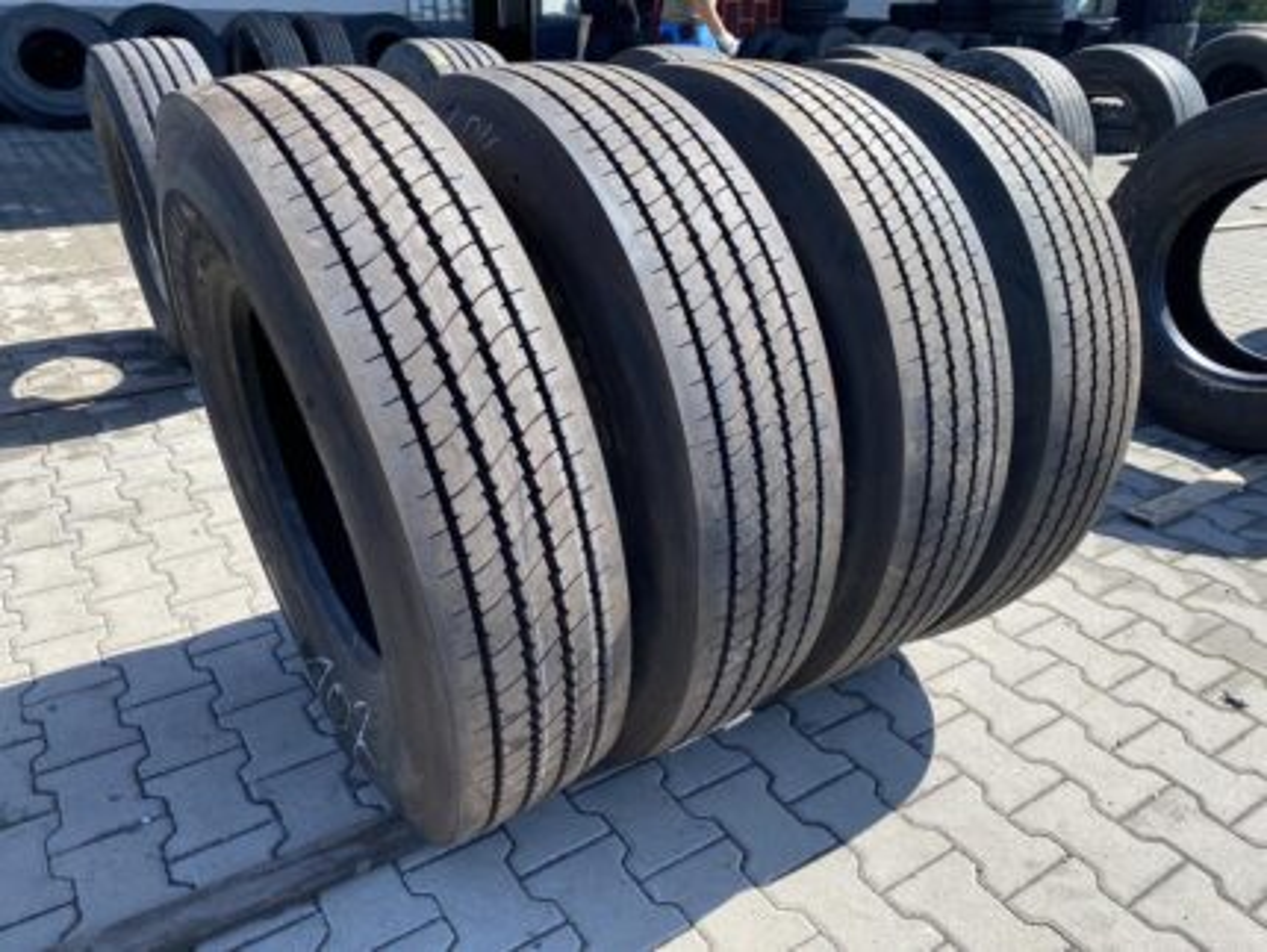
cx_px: 634
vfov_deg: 53.1
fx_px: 952
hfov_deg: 67.3
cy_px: 476
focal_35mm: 26
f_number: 1.8
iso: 32
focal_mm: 4.25
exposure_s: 1/822
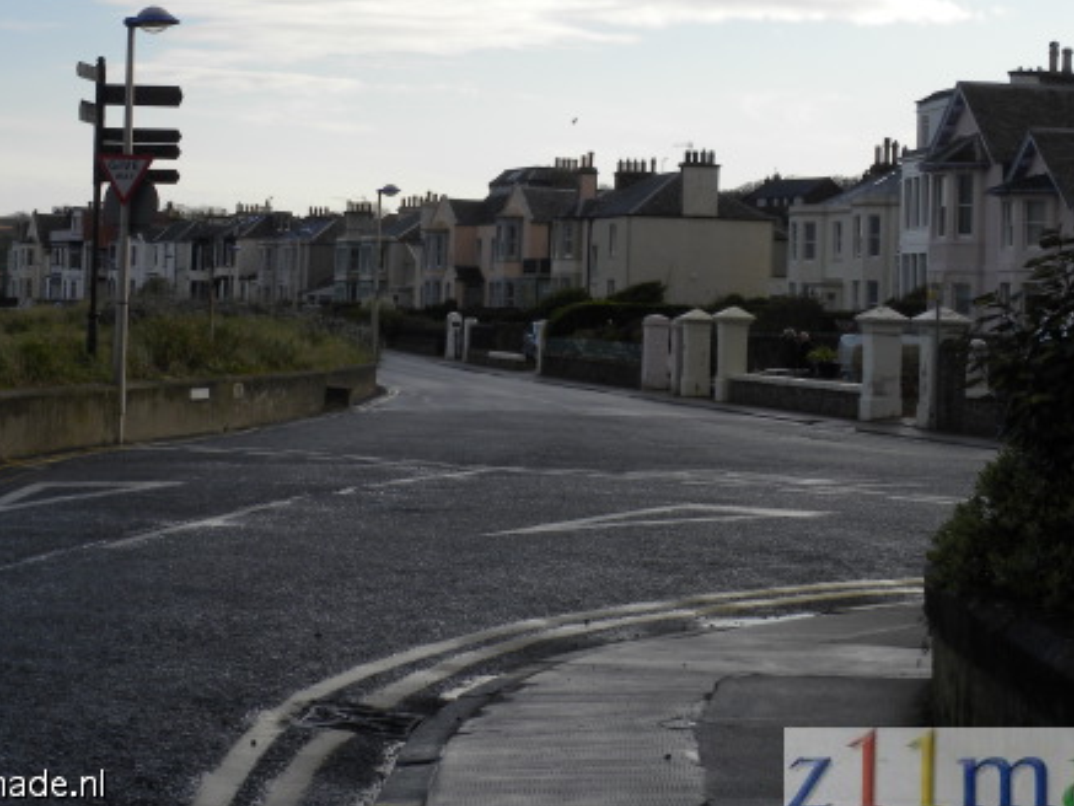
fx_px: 2638
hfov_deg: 23.0
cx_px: 445
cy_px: 226
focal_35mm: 85
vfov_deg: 17.3
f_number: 5.6
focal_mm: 10.3
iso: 64
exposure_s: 1/297
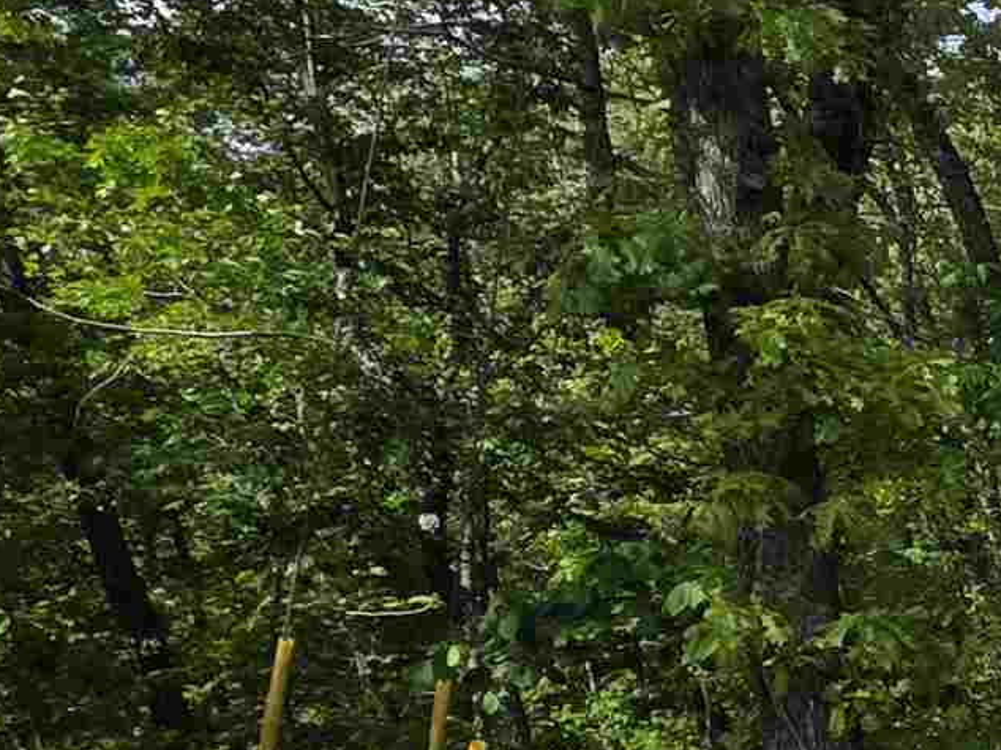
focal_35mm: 63
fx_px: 1821
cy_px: 717
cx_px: 1950
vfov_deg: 22.5
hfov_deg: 19.4
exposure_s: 1/1283
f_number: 1.9
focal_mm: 2.2
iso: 40
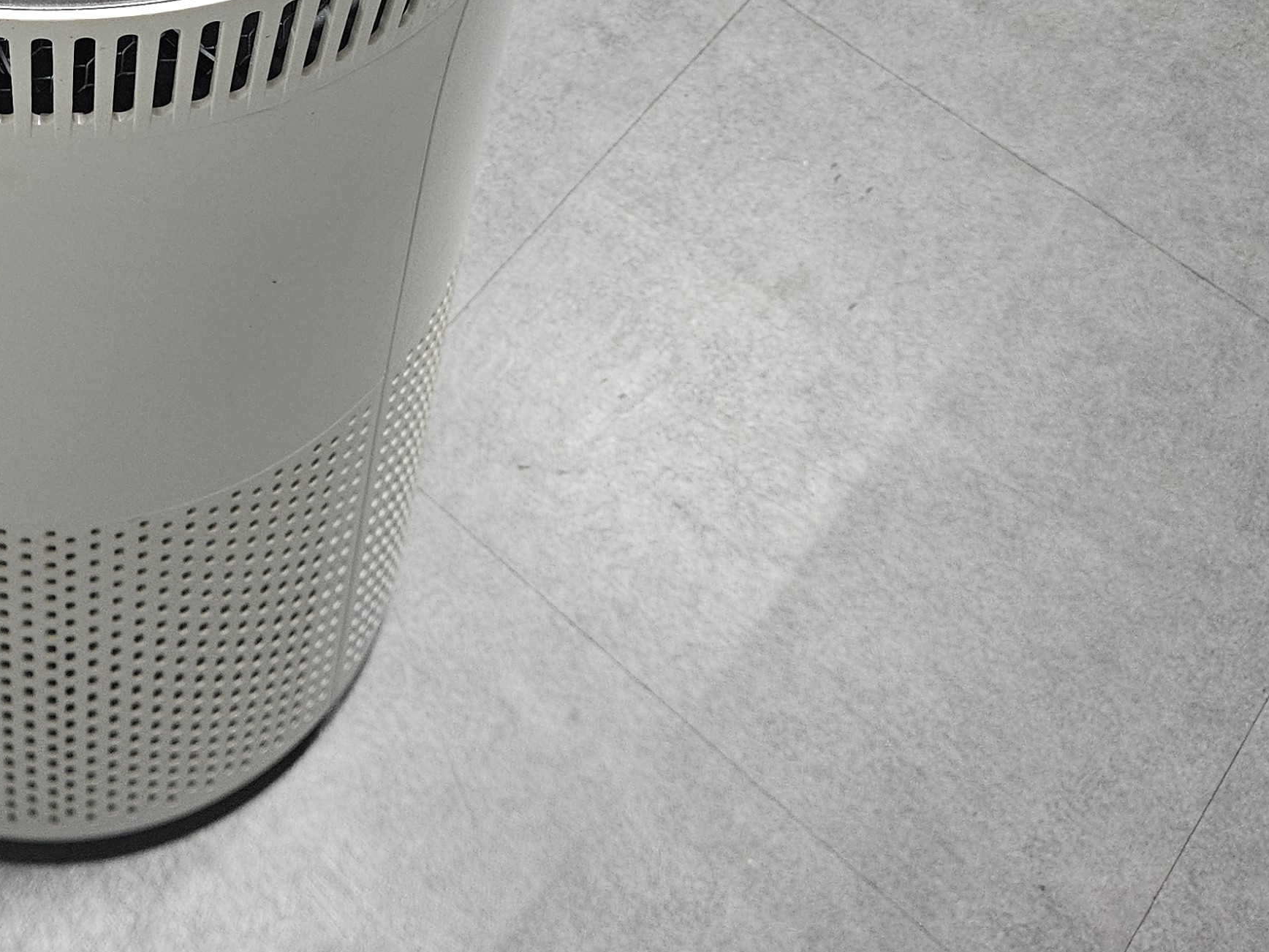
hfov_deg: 34.0
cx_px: 108
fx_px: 1943
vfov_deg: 25.3
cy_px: -134
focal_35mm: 53
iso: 500
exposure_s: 1/40
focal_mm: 5.4
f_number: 1.8
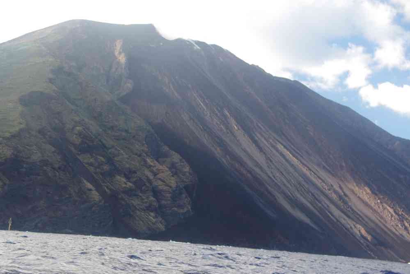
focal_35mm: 58
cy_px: 137
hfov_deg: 34.4
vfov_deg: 23.3
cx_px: 205
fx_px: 663
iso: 200
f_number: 7.1
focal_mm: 38.8
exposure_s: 1/60
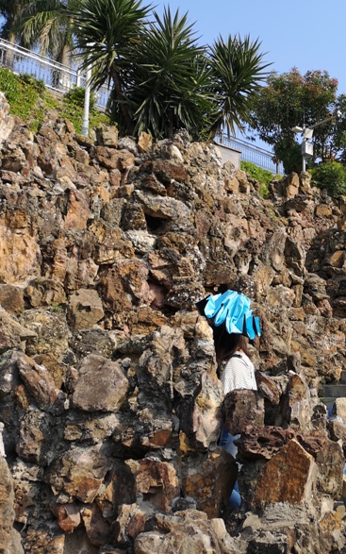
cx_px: 350
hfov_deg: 30.4
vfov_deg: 50.4
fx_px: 588
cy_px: 274
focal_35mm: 39
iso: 50
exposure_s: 1/1479
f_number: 1.8
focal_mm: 3.95
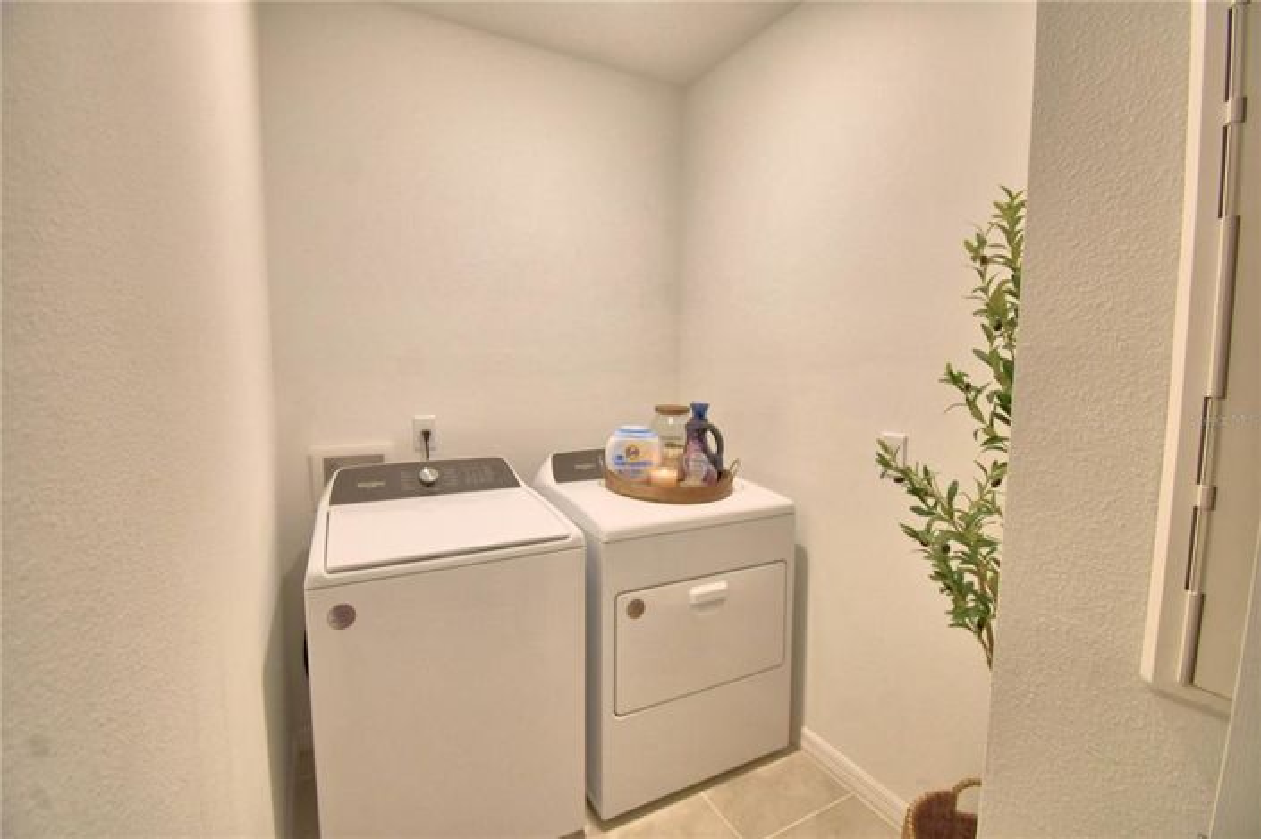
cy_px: 420
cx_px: 630
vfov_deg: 77.2
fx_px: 525
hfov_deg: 100.4
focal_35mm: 15
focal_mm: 10
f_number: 4.5
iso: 400
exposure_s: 1/50
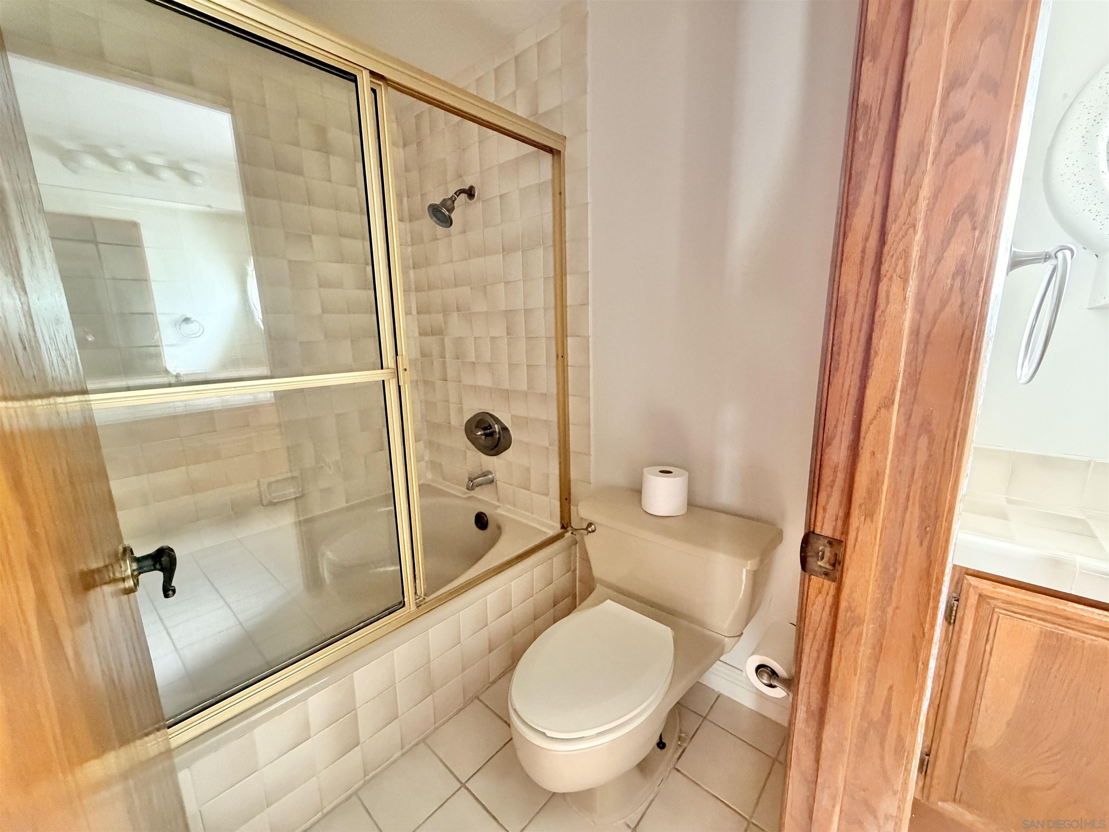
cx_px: 554
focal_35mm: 14
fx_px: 449
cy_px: 416
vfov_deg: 85.7
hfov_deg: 102.1
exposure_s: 1/60
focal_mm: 2.22
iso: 640
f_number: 2.2
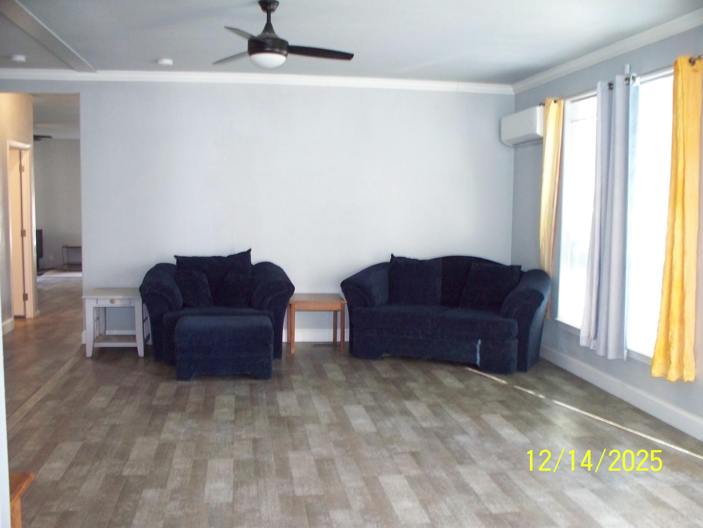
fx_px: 732
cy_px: 264
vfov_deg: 39.7
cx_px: 352
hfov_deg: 51.3
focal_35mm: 36
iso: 400
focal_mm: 7.54
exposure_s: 1/30
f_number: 2.8
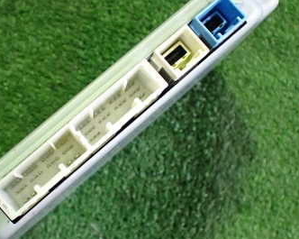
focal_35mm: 53
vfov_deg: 28.6
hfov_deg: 35.2
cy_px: 123
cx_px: 116
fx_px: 469
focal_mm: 5.4
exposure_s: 1/80
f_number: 2.3
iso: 800
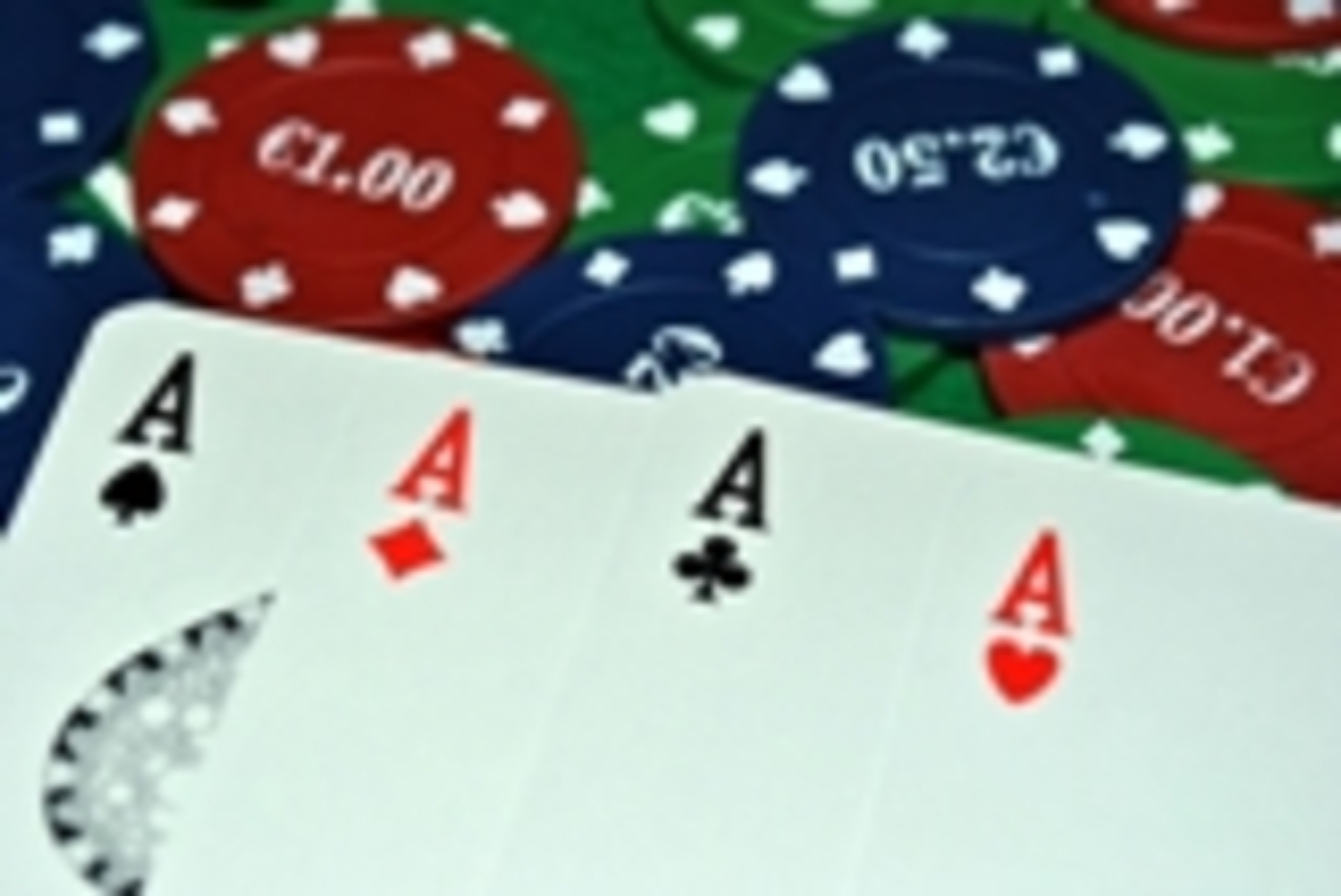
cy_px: 448
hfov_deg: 26.0
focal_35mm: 78
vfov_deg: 17.5
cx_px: 670
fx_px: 2907
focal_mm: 52
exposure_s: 1/60
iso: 100
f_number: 8
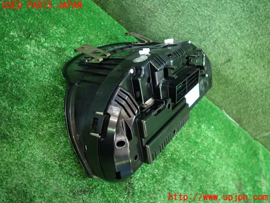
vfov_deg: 54.9
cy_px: 102
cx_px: 135
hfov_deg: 69.4
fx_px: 195
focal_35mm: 25
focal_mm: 4.5
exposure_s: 1/30
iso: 320
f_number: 2
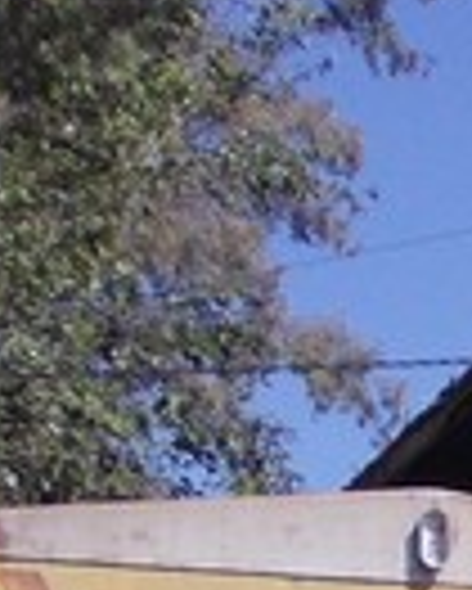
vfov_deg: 11.6
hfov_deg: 8.7
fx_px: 2791
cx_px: 1151
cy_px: 869
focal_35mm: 160
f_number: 5.4
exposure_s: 1/320
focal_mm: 4
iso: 80
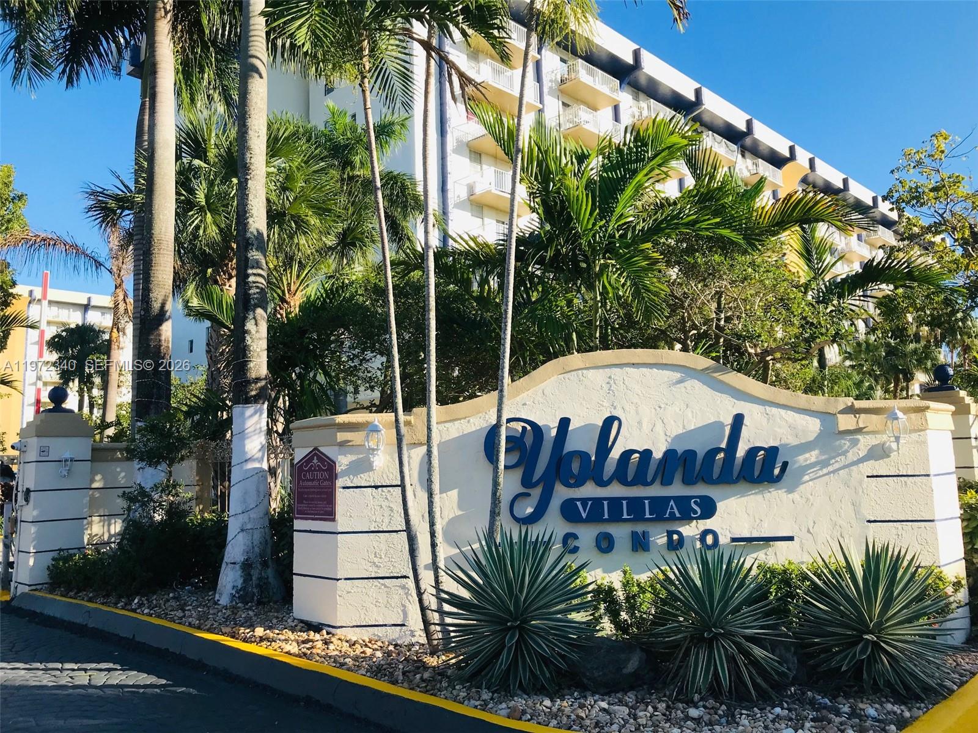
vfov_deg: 49.7
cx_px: 489
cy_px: 366
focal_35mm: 28
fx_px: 791
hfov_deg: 63.4
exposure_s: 1/1064
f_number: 1.8
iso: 20
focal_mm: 3.99
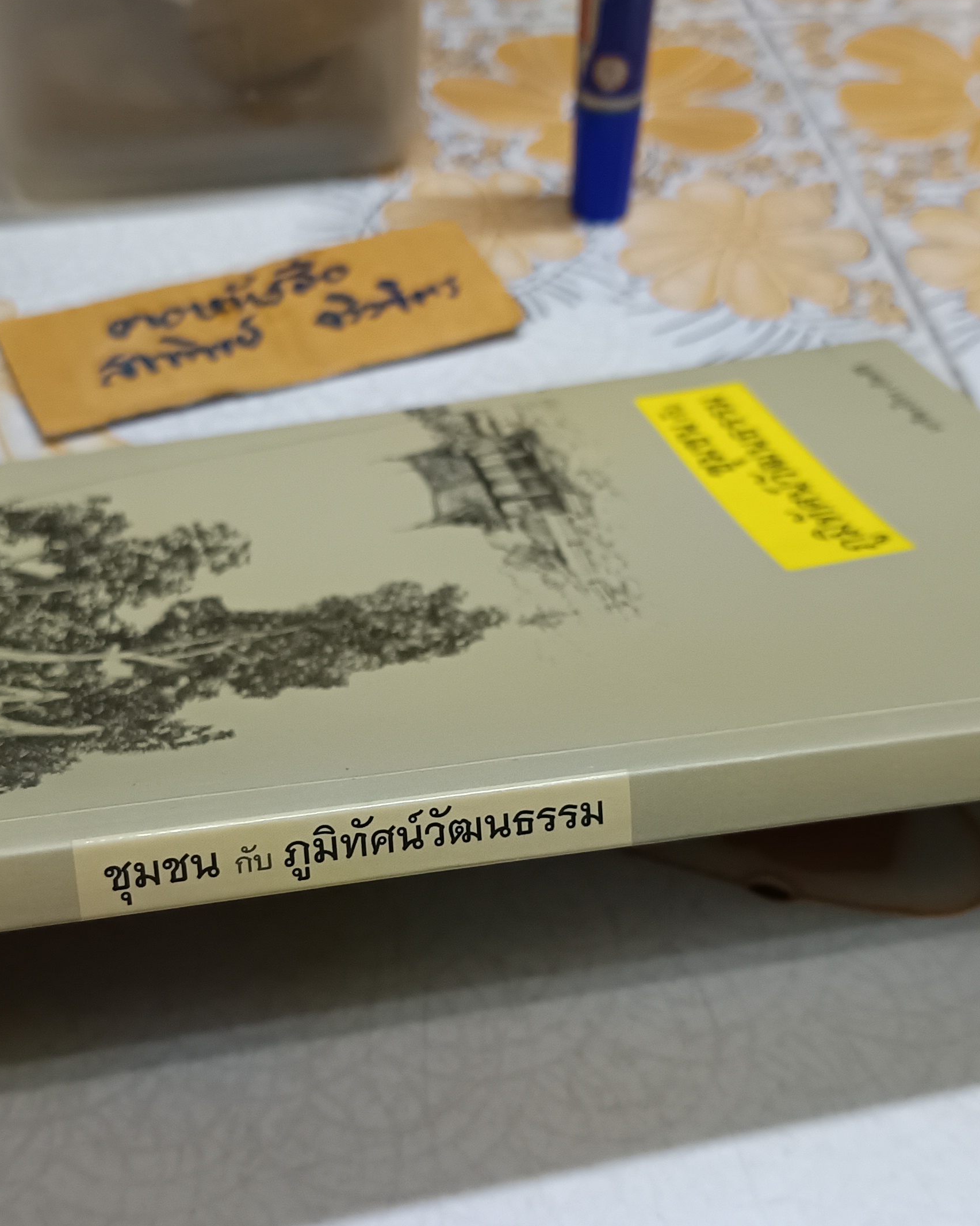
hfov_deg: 34.1
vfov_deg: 41.9
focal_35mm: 44
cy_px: 721
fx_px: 1595
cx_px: 438
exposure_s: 1/25
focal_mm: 5.31
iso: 966
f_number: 1.7
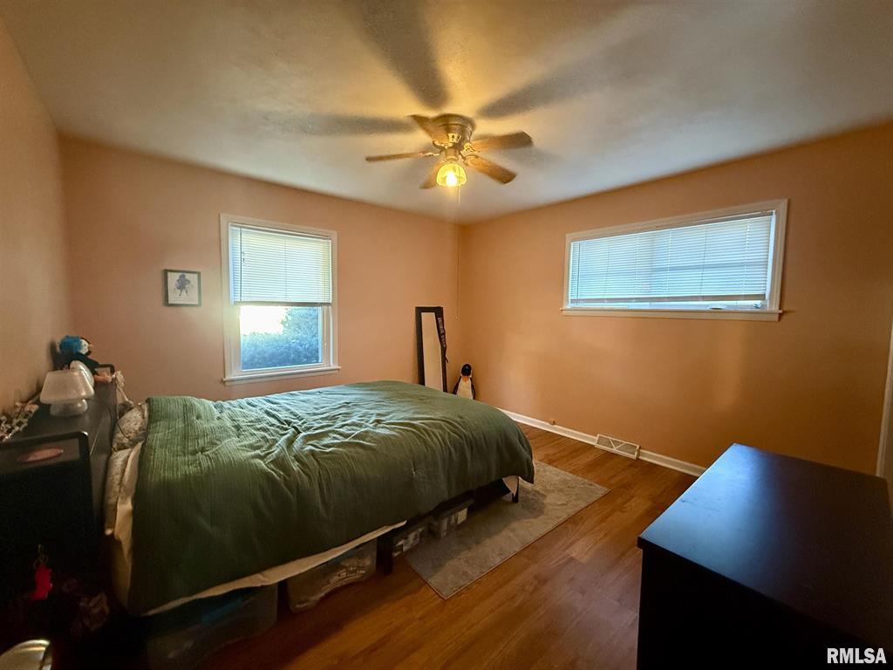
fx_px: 361
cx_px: 446
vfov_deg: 85.7
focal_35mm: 14
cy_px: 335
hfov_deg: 102.1
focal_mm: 2.22
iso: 800
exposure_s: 1/60
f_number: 2.2
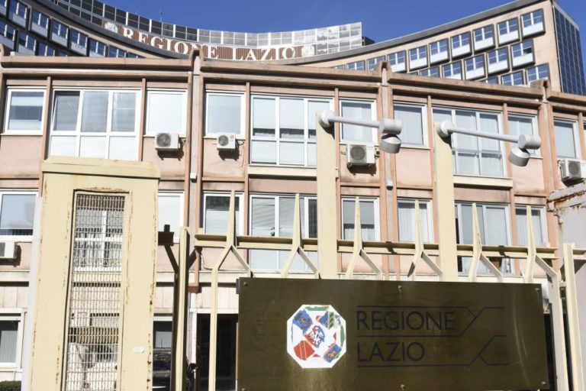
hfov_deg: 47.9
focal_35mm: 40
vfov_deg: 33.0
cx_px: 293
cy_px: 196
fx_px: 659
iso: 125
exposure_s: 1/640
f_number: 6.3
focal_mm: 27
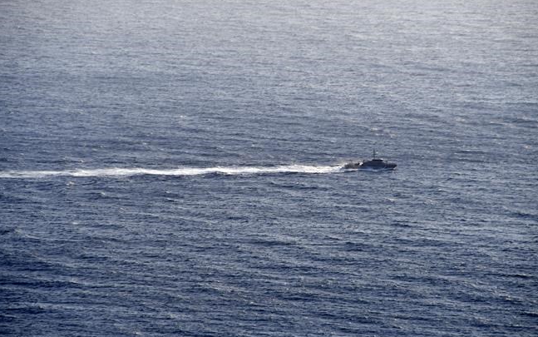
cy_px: 161
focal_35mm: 307
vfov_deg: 4.3
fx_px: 4503
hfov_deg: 6.8
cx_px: 269
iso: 110
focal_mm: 200
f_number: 8
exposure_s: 1/500
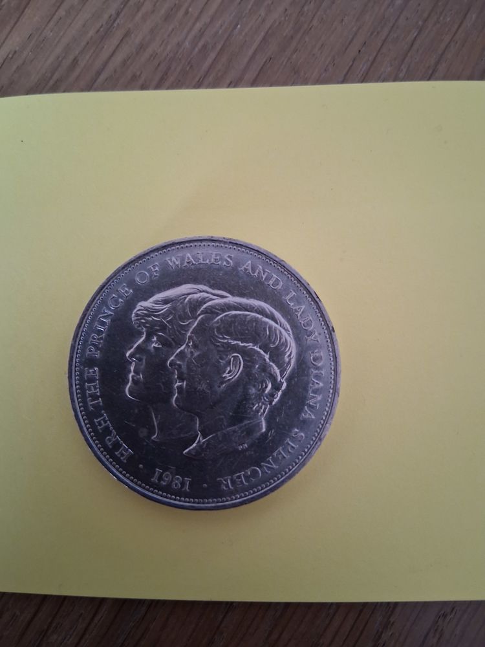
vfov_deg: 67.3
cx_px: 242
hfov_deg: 53.1
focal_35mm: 26
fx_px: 486
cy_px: 324
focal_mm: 3.98
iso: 400
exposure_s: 1/33
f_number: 1.8
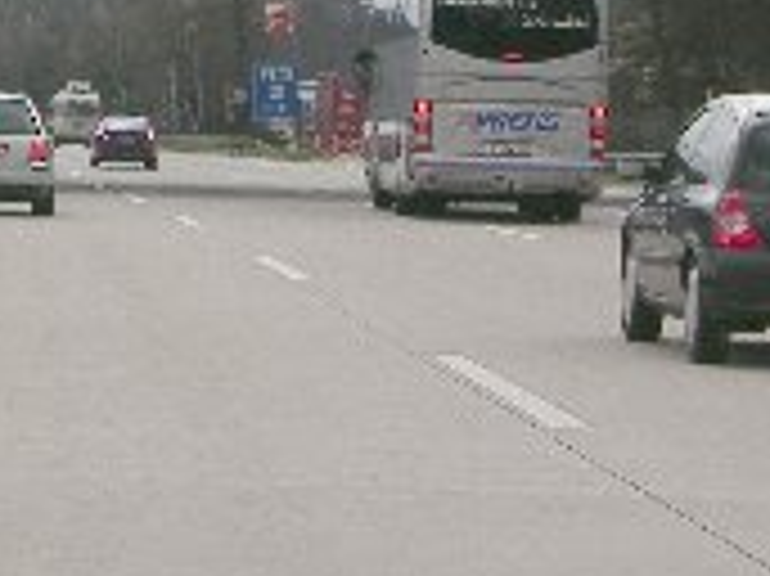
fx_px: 5046
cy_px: -207
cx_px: -209
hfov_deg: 8.6
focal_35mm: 227
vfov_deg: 6.5
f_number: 6.5
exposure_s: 1/136
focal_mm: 16.8
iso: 50
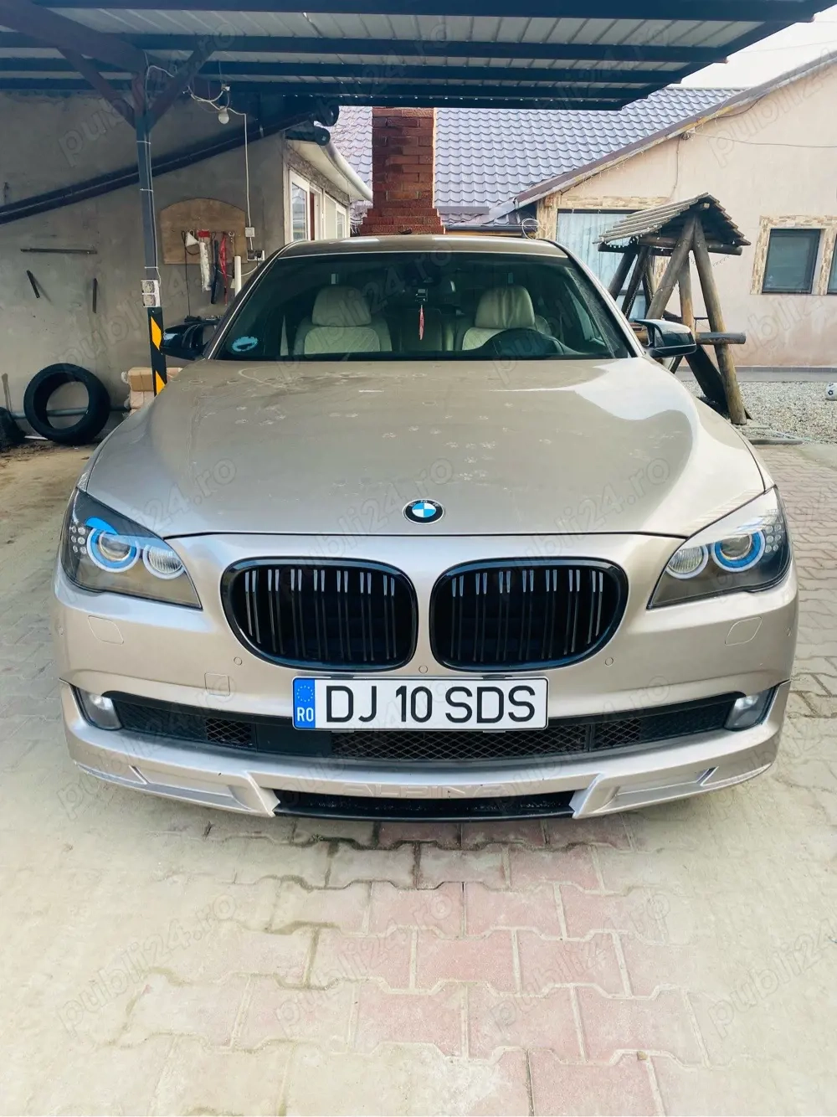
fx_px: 838
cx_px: 418
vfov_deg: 67.3
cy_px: 558
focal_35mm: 26
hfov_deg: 53.0
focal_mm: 4.25
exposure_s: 1/148
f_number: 1.8
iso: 32
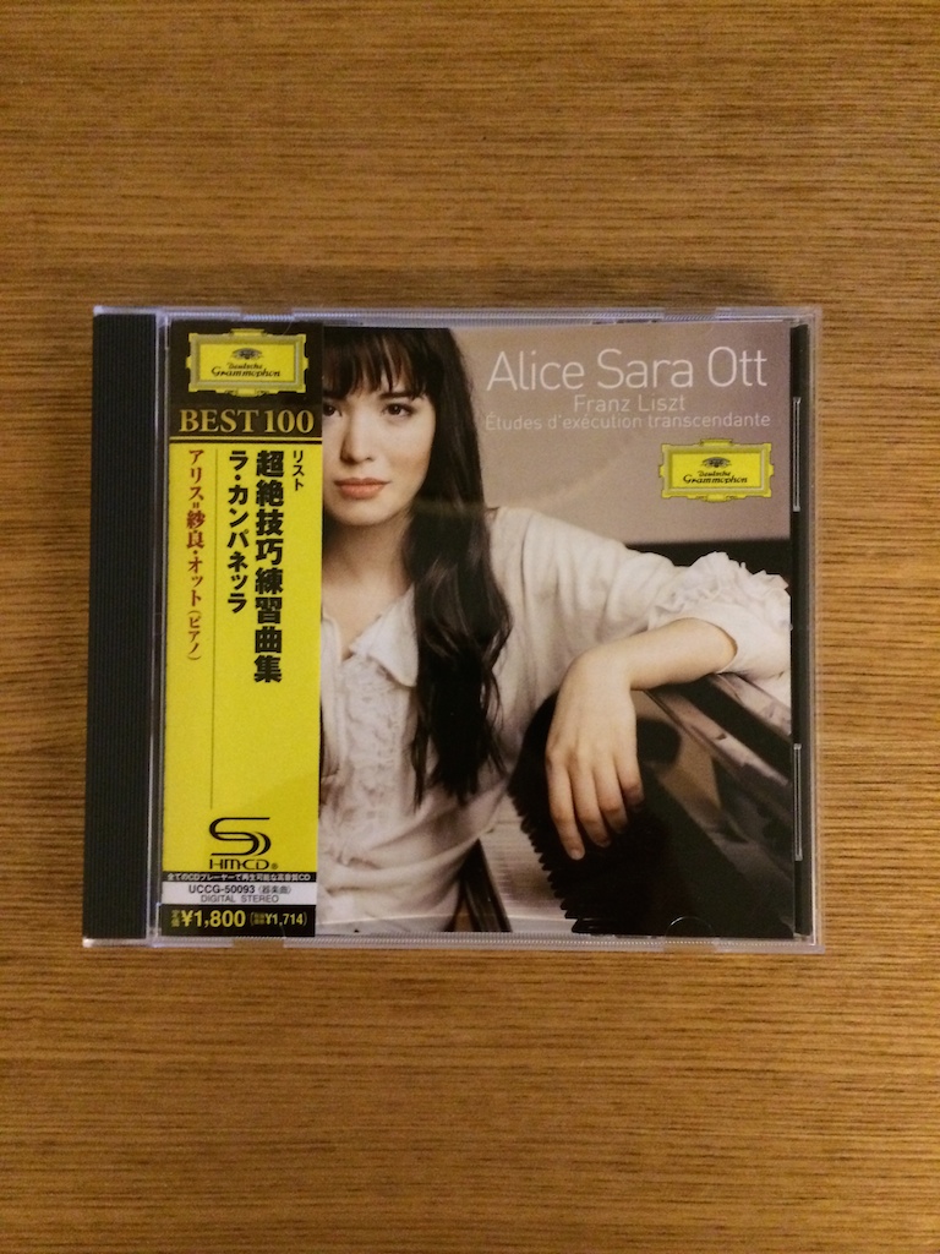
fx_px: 1086
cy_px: 627
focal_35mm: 30
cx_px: 470
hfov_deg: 46.8
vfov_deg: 60.0
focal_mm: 4.12
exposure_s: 1/17
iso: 320
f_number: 2.2
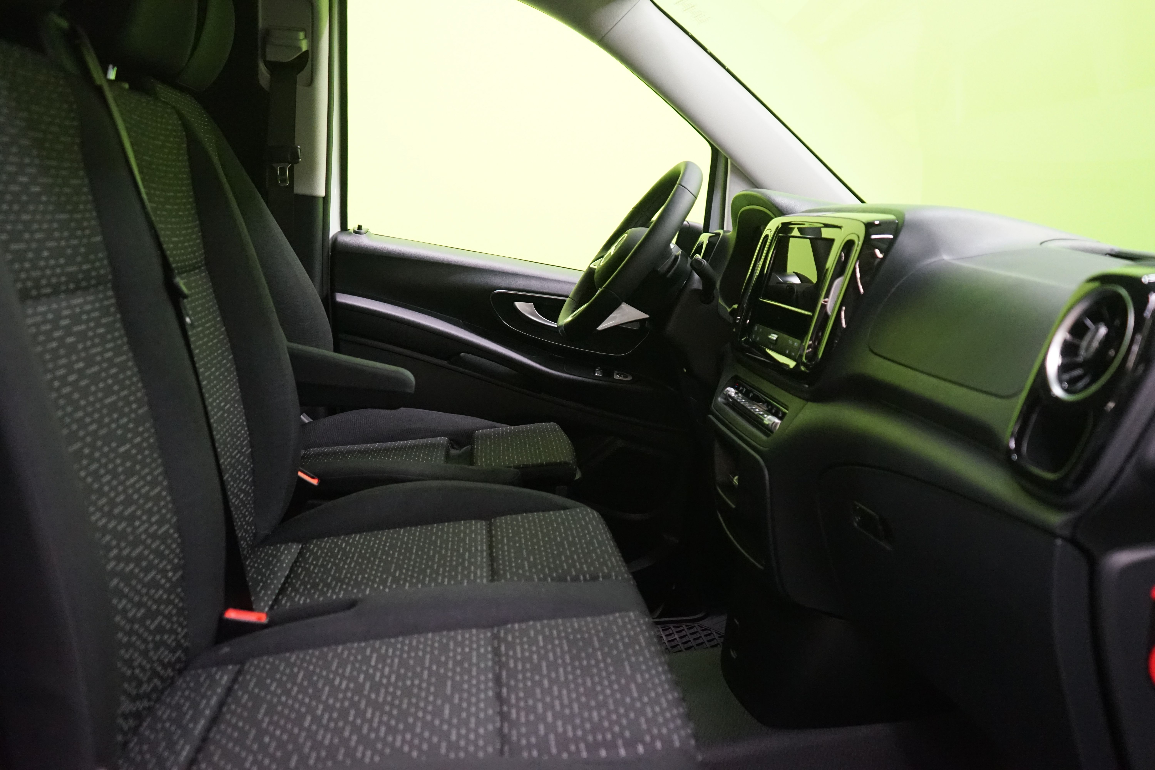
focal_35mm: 32
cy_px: 385
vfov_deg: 41.1
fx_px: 1027
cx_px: 578
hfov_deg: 58.7
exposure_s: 1/160
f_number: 4
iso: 5000
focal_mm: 32
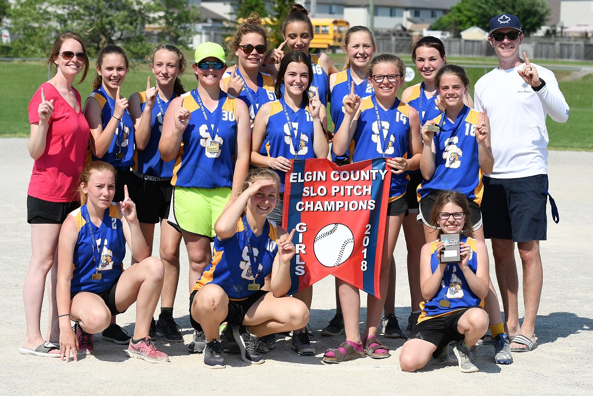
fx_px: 1730
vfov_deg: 13.0
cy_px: 198
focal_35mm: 105
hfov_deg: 19.5
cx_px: 296
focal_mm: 70
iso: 110
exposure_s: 1/1000
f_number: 5
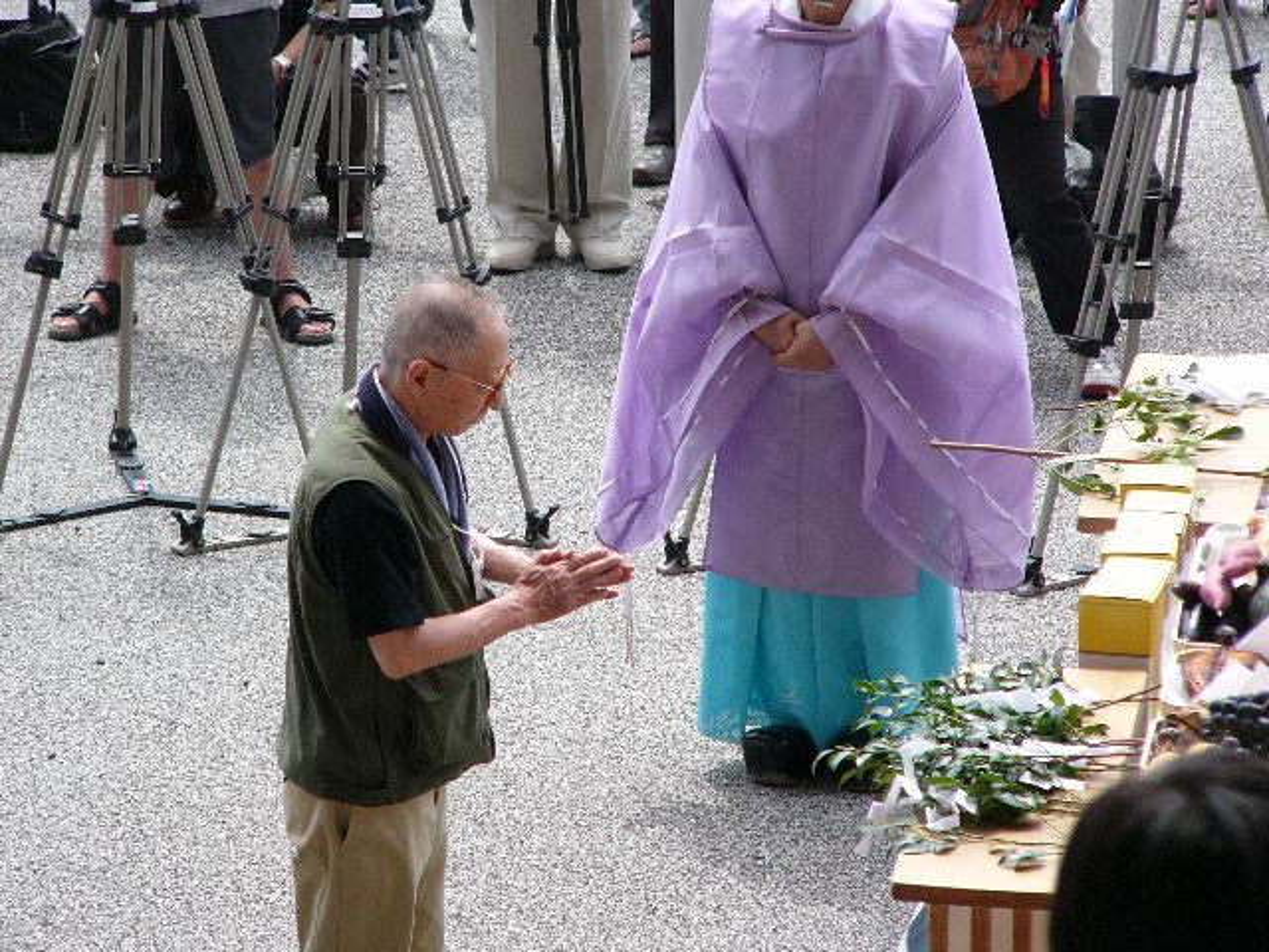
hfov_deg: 8.3
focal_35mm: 238
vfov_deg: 6.2
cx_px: 634
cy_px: 476
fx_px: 8725
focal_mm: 39.6
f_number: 2.8
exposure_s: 1/1000
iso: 100
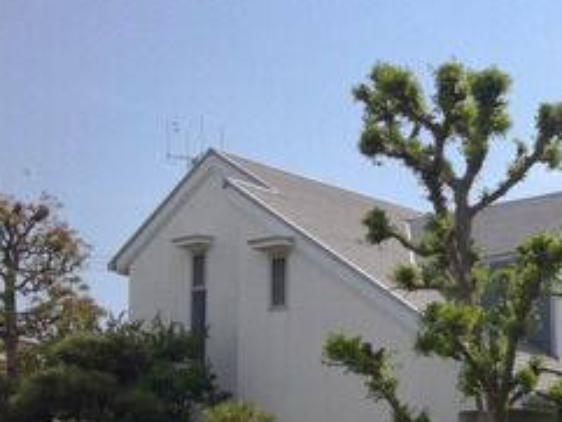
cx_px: 574
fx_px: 1413
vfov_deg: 16.5
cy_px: 452
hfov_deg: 21.6
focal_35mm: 87
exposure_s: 1/935
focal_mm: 4.28
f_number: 2.4
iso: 50
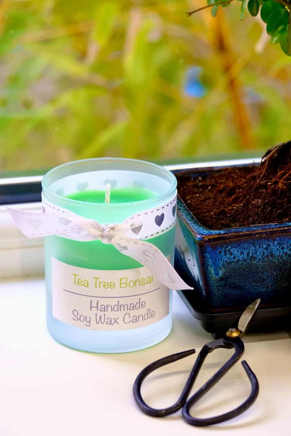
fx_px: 2108
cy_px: 218
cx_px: 146
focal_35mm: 174
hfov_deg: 7.9
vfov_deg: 11.8
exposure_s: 1/60
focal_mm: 115.9
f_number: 6.4
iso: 2000
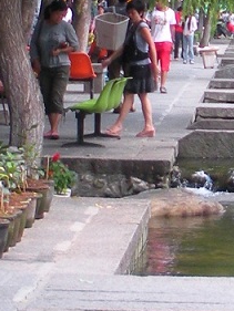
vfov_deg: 9.6
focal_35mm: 205
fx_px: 1846
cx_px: 173
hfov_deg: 7.2
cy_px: 113
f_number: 3.5
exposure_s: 1/105
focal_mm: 6.3
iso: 64
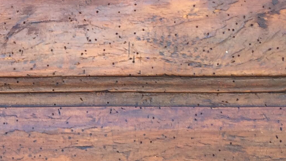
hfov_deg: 19.2
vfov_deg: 11.7
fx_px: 766
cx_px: -109
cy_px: 197
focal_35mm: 101
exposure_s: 1/50
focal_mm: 4.15
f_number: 2.2
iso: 40
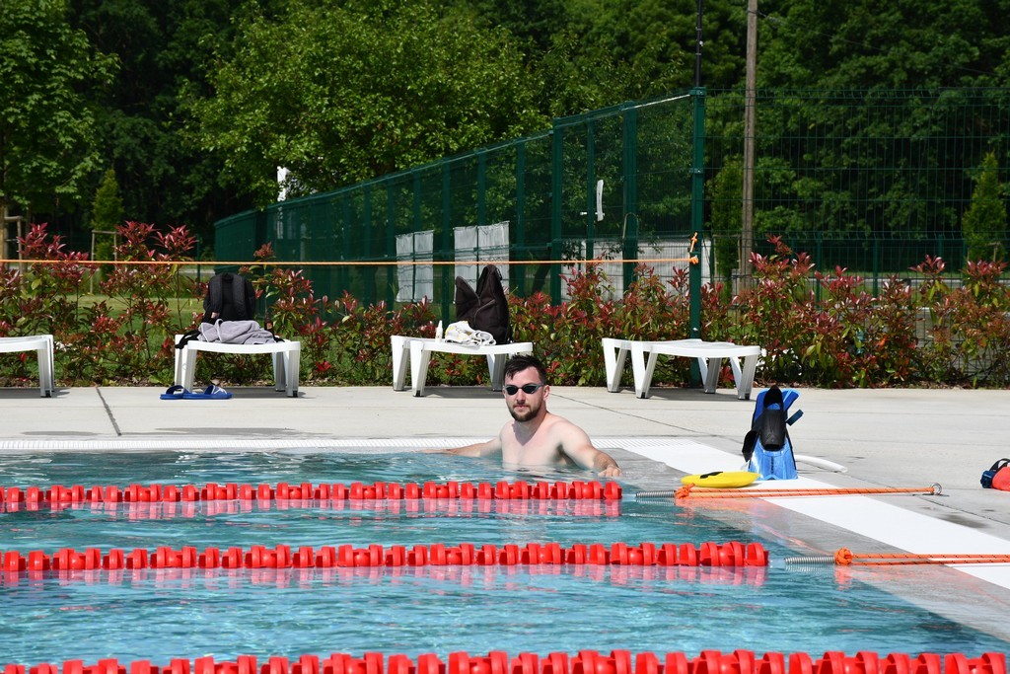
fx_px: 3367
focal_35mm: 120
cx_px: 505
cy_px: 337
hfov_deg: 17.1
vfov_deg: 11.4
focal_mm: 80
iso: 100
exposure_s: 1/500
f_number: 8
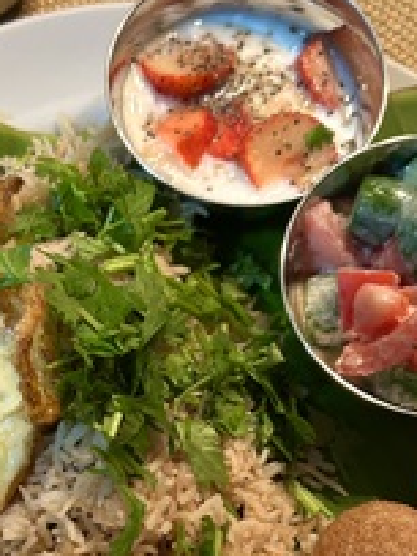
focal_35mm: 51
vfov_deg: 36.6
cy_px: 420
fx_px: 819
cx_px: 114
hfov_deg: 28.2
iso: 200
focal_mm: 5.7
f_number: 1.5
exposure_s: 1/50
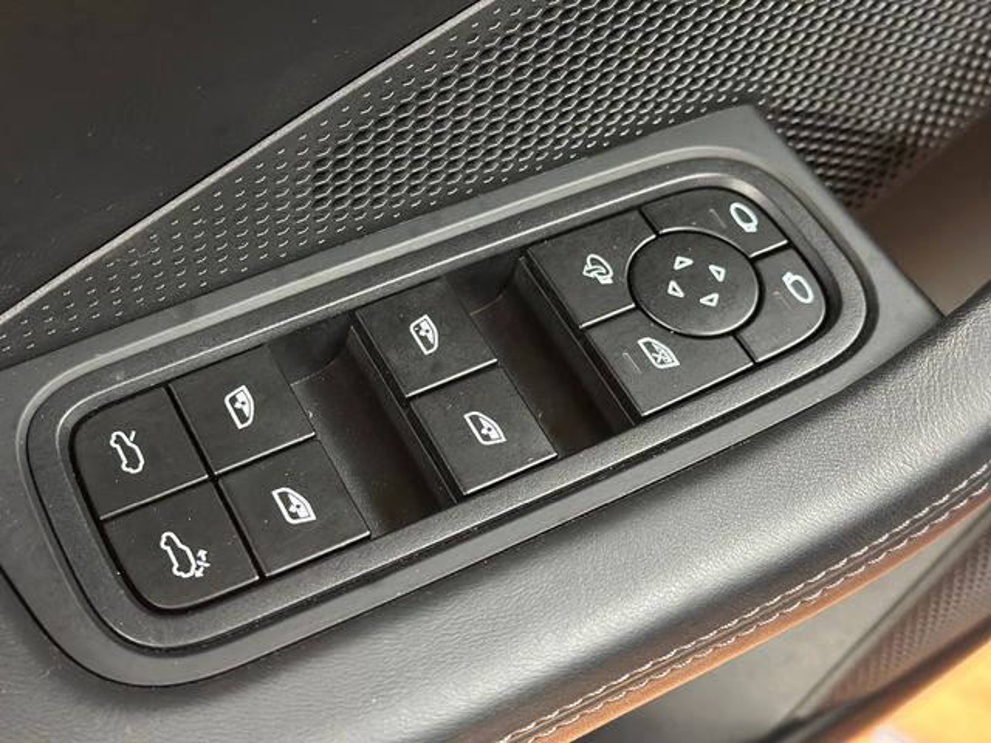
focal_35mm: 48
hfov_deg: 39.7
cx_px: 496
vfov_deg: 30.3
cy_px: 372
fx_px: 1374
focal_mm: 6.86
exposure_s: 1/30
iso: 640
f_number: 1.78
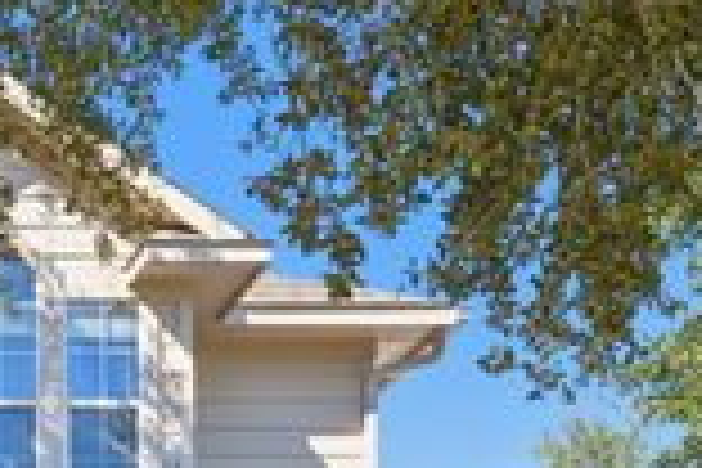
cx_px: -351
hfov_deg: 19.2
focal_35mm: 93
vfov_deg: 13.8
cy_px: 700
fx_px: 1813
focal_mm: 29
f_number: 8
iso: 200
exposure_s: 1/125
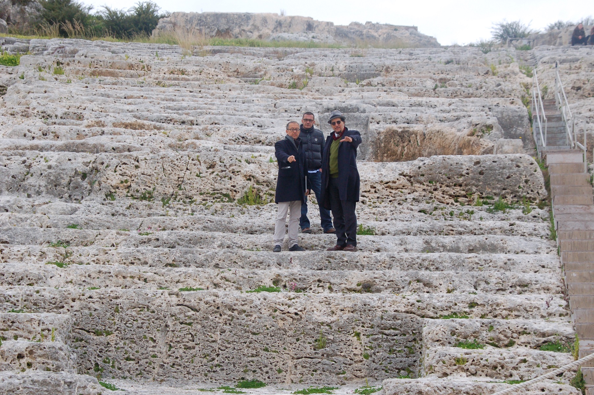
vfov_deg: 19.7
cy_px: 198
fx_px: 1137
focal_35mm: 69
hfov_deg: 29.3
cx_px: 297
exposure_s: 1/750
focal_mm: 46
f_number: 5.6
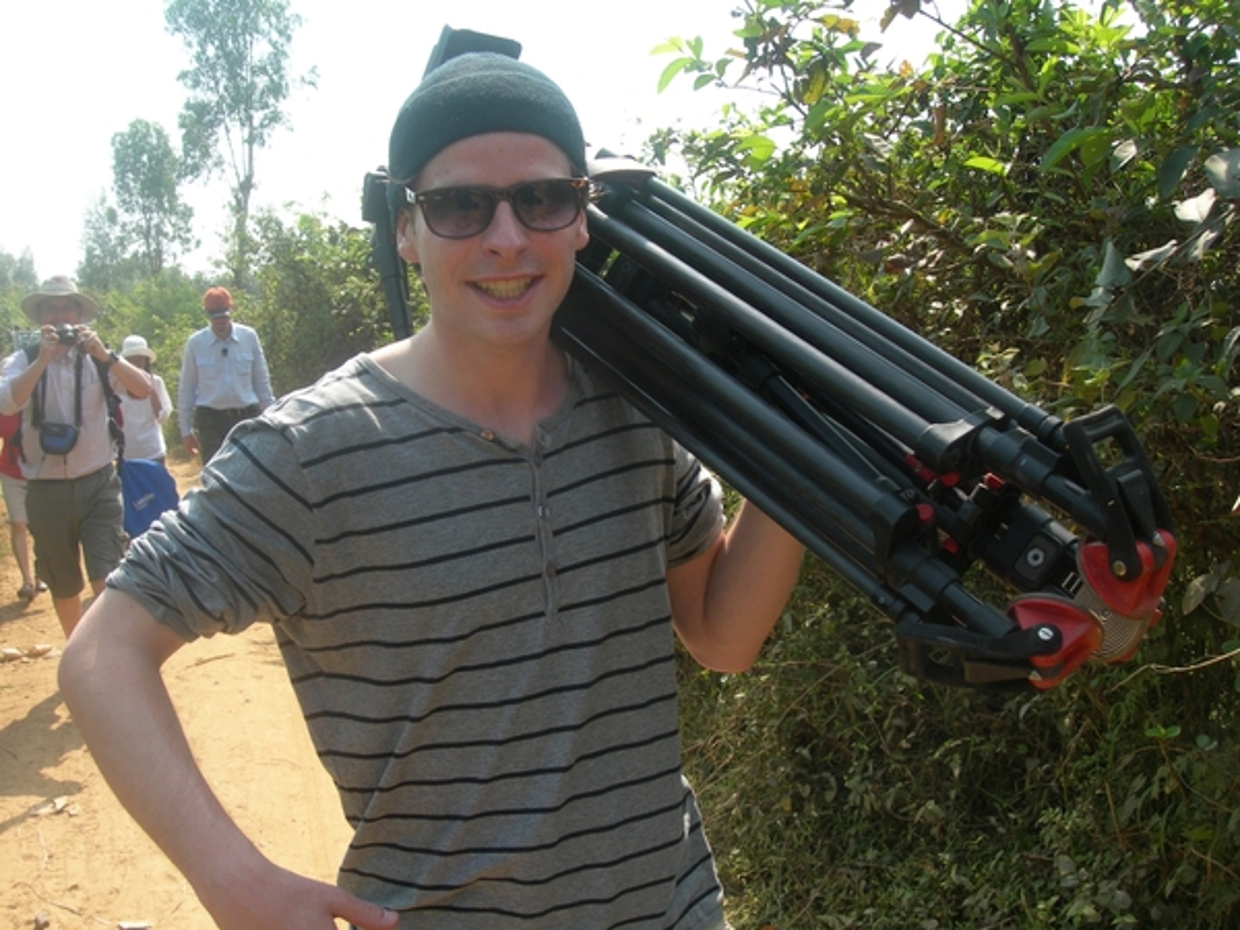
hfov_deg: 49.0
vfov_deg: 37.7
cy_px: 465
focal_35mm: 38
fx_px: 1361
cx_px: 620
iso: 50
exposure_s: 1/224
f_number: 4.8
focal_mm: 7.8
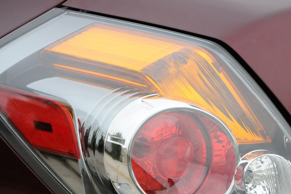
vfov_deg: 5.4
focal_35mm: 253
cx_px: 167
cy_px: 116
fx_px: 2045
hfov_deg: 8.1
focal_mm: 110
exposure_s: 1/800
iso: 2000
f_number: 5.6
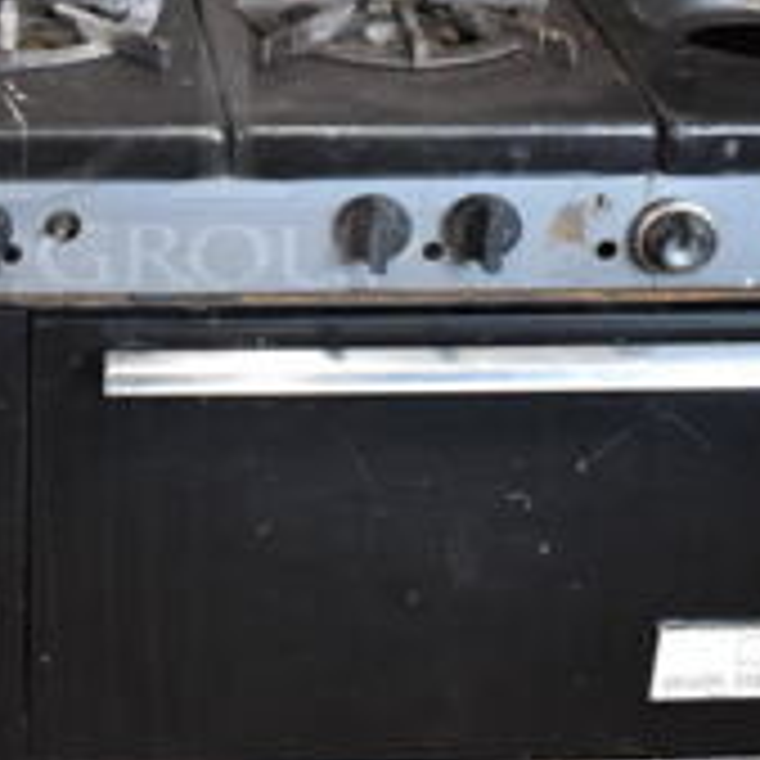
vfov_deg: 20.4
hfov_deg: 20.1
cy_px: 67
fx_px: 2062
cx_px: -40
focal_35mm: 83
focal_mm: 18
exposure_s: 1/125
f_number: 3.5
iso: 2000
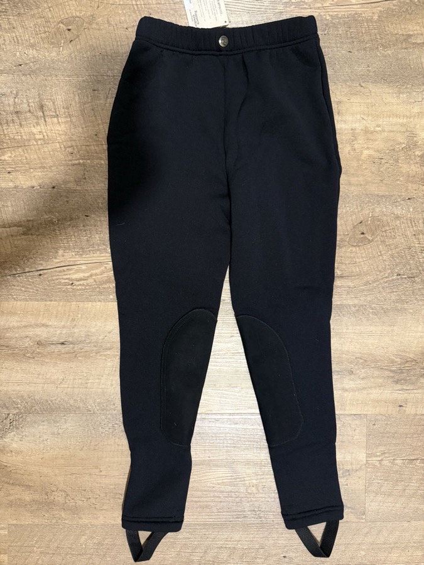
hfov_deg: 56.8
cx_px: 212
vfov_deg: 71.6
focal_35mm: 24
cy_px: 282
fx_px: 392
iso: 640
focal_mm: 6.76
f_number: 1.78
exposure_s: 1/40
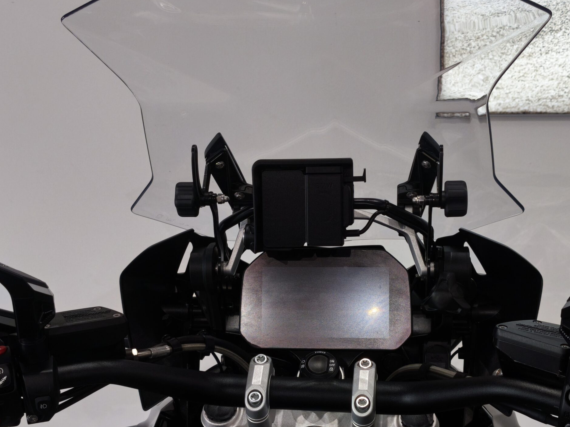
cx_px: 292
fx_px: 1037
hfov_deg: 30.7
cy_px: 260
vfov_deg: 23.2
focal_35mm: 63
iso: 100
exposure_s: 1/100
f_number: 1.6
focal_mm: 6.57
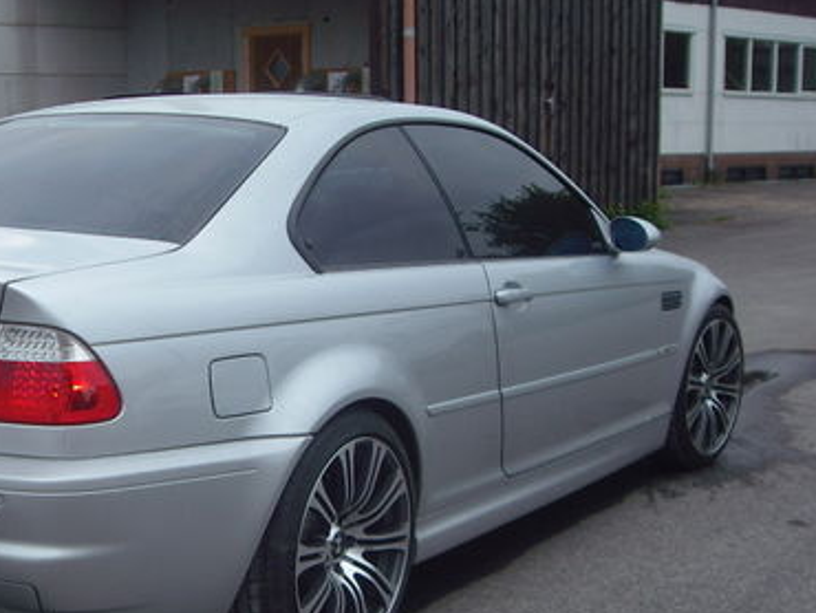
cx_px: 163
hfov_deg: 29.6
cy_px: 379
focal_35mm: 64
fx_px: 1510
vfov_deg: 22.9
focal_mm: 6.2
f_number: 2.7
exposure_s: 1/160
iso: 80
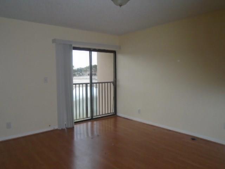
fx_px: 169
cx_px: 112
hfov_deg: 67.3
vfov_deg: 53.1
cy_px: 84
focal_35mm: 26
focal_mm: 4.6
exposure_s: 1/30
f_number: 3.2
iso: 400
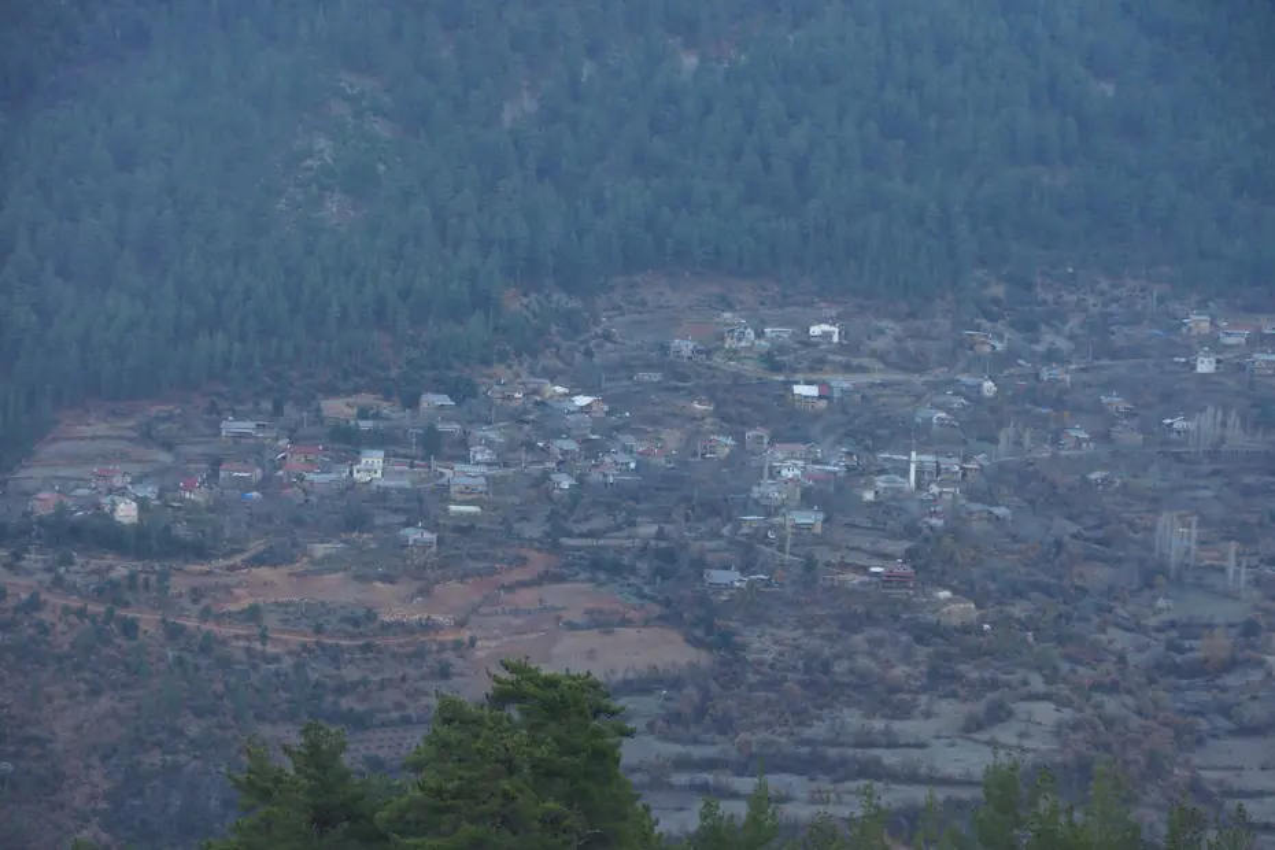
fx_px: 3718
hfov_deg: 19.5
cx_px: 638
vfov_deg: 13.0
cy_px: 425
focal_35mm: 105
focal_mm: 70
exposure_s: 1/125
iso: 320
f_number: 5.6
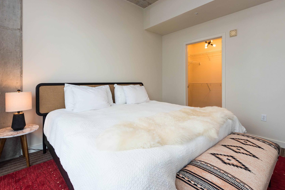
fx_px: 135
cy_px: 87
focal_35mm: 17
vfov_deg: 70.3
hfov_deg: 93.3
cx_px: 144
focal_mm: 14
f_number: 5.6
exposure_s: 1/125
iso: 320
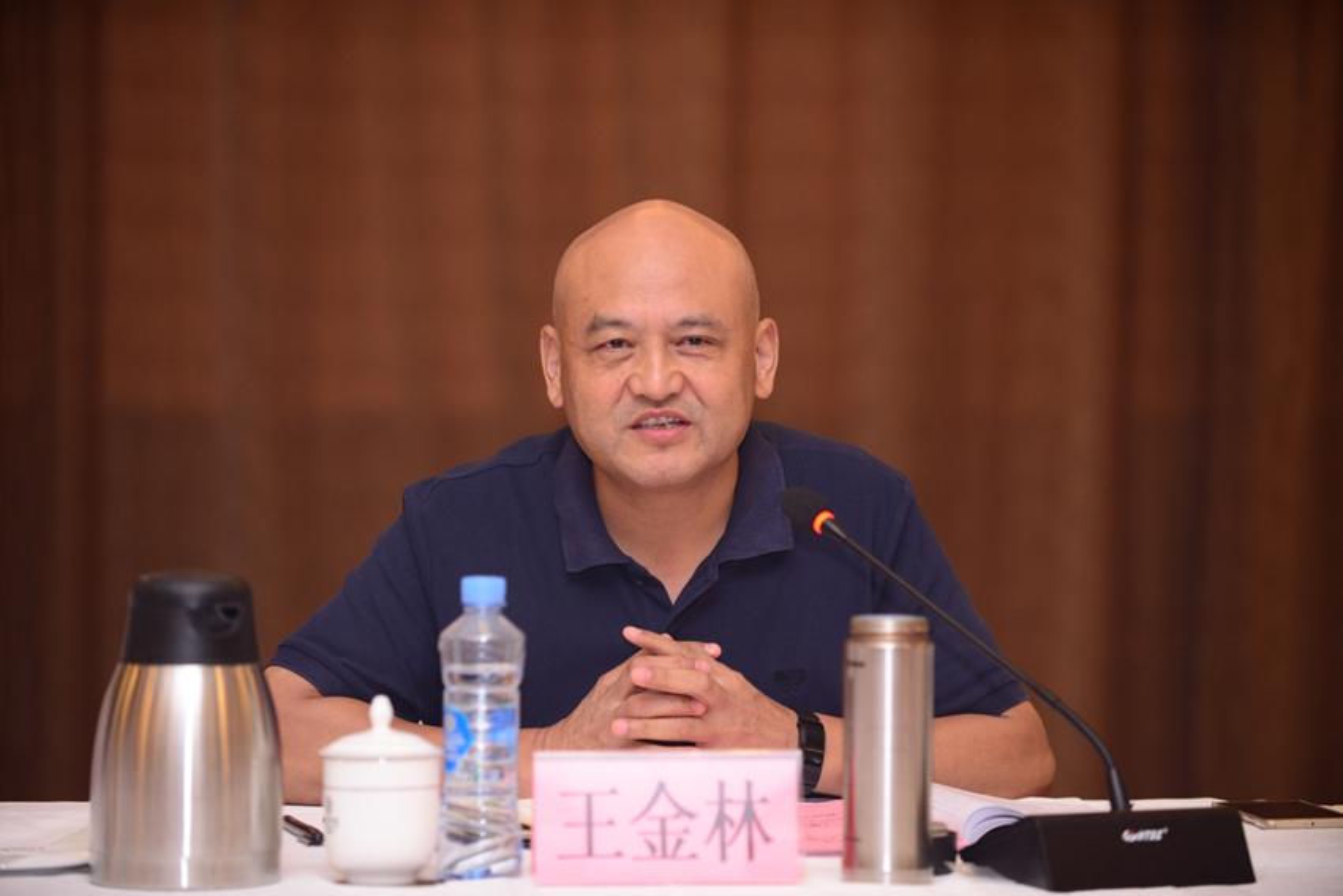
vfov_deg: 10.6
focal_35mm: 130
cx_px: 672
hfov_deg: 15.8
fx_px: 4850
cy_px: 448
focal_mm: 130
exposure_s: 1/100
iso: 800
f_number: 2.8
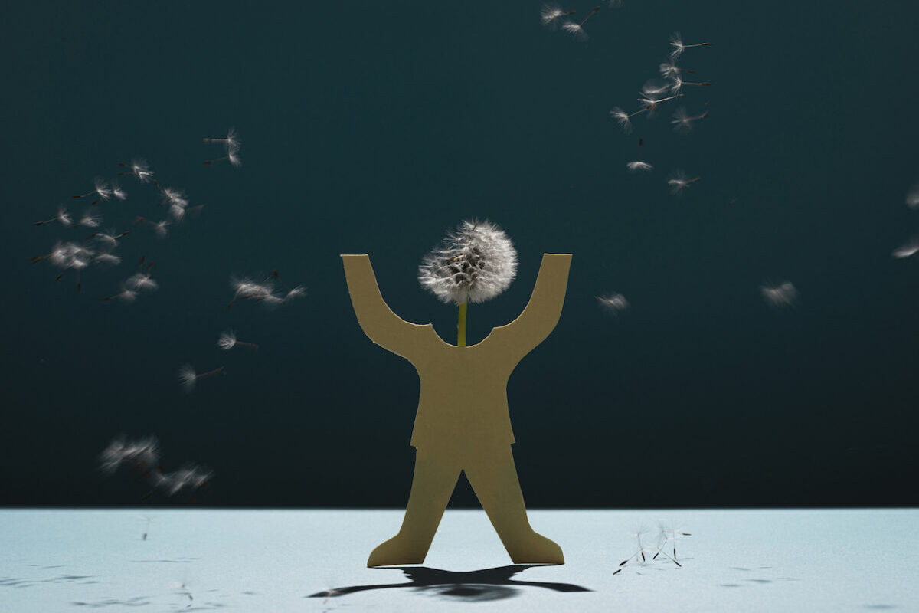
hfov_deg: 33.4
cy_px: 306
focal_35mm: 60
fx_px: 1532
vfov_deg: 22.6
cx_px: 460
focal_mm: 60
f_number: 11
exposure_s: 1/160
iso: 50
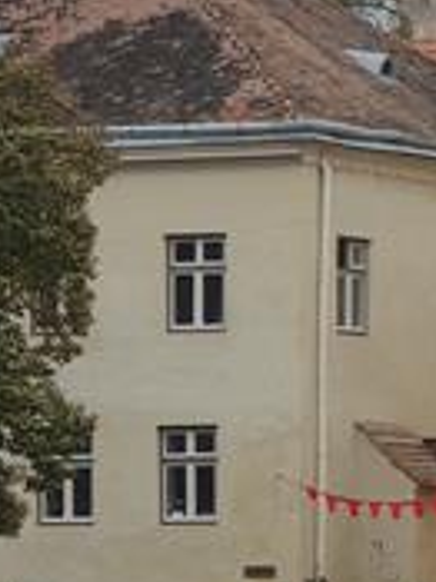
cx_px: 602
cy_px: 248
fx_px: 2539
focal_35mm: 151
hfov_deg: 9.6
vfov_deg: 13.1
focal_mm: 6
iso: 25
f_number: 2.4
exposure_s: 1/174
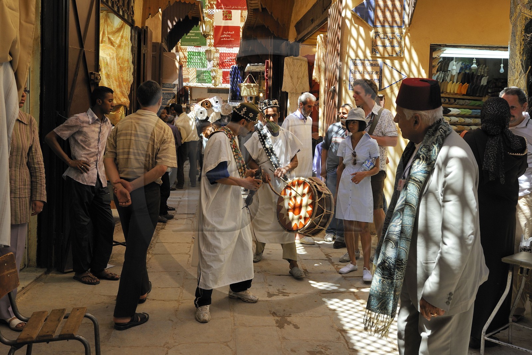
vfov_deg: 38.9
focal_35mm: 34
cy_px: 178
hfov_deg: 55.8
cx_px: 266
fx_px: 502
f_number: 6.3
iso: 400
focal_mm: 34
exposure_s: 1/160
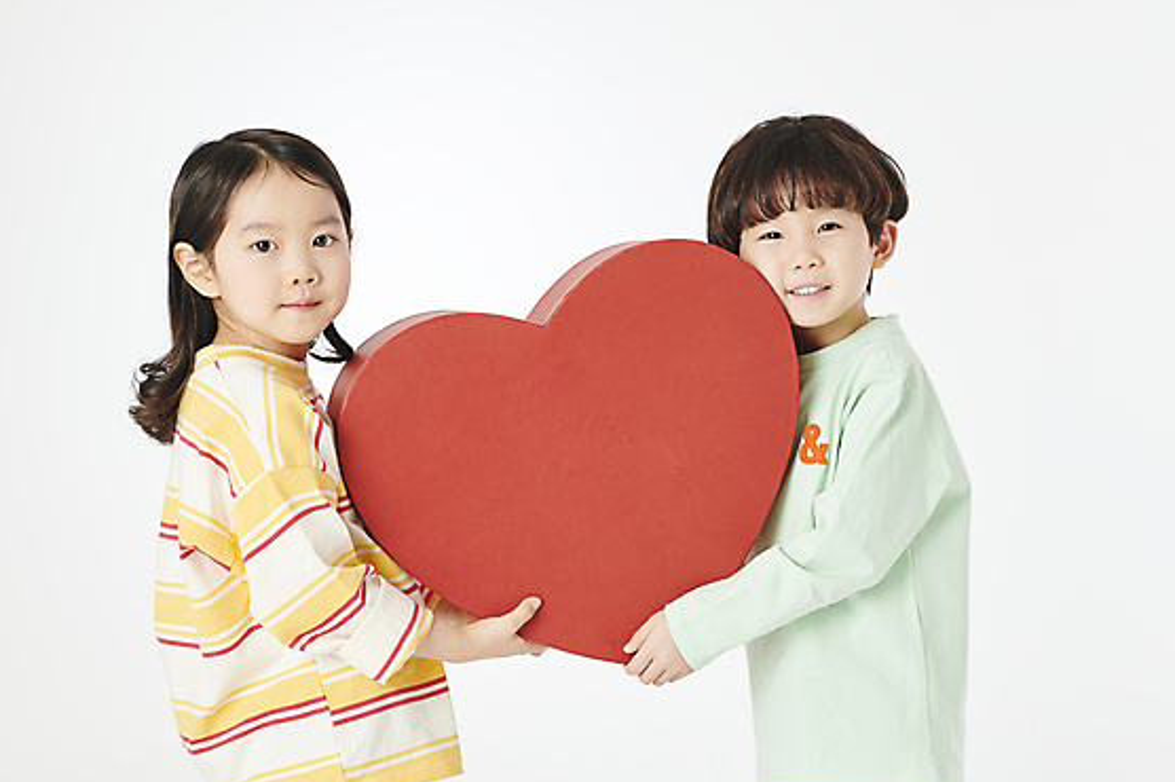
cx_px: 594
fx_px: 3523
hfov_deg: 18.9
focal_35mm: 108
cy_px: 414
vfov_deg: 12.7
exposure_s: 1/125
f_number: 8
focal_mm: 100
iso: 160
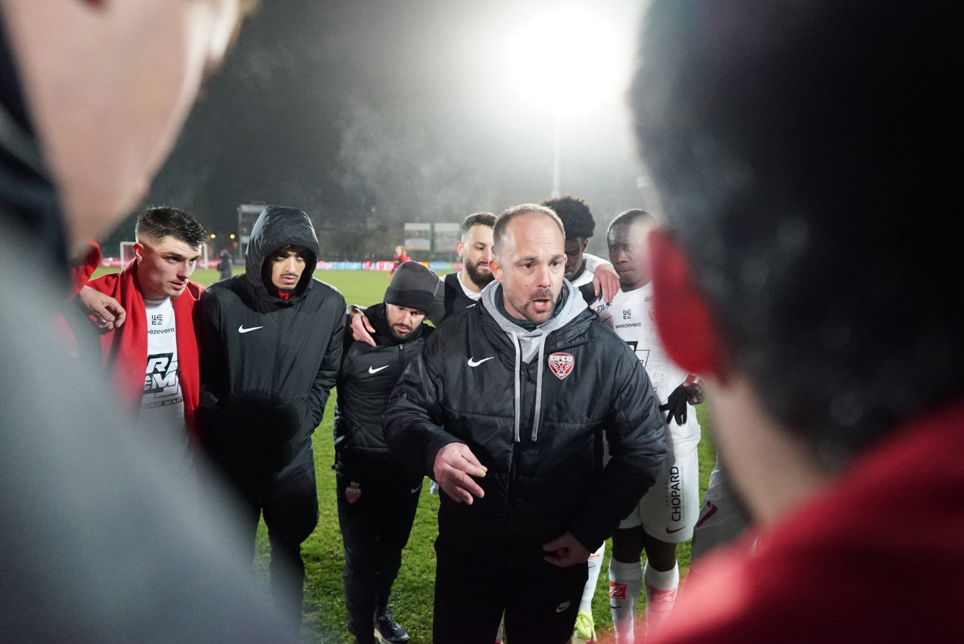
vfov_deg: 53.2
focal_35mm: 24
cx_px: 482
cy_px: 322
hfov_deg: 73.7
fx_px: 643
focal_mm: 24
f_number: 2.8
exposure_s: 1/2000
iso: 12800
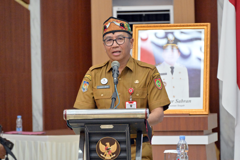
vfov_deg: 4.9
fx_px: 1867
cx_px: 120
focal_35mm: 280
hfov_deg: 7.4
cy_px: 80
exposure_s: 1/100
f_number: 8
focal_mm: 280
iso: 8000
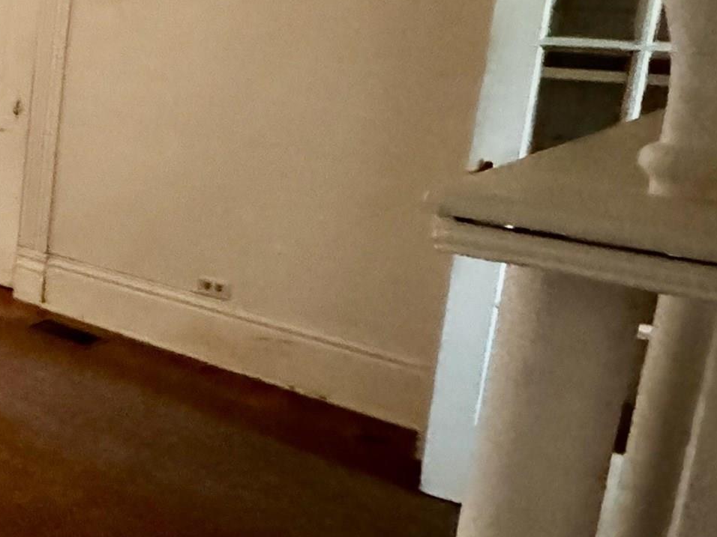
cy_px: 124
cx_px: -311
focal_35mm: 45
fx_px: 932
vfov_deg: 31.5
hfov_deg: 29.3
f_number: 2.2
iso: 1250
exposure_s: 1/40
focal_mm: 2.22
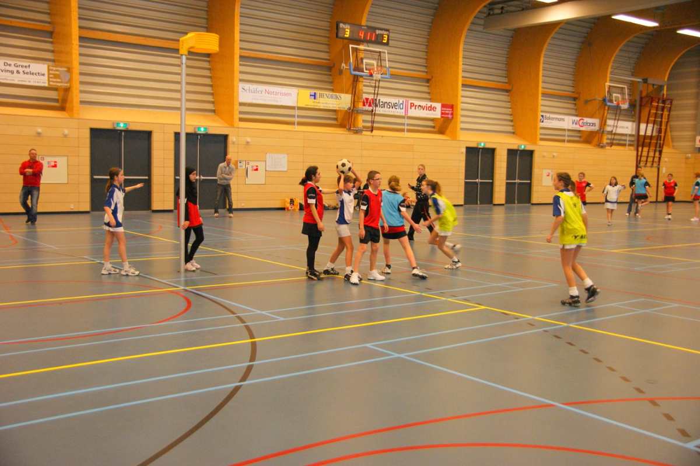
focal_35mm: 39
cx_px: 350
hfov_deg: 49.6
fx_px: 758
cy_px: 233
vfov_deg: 34.2
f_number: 4
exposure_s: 1/125
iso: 800
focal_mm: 26
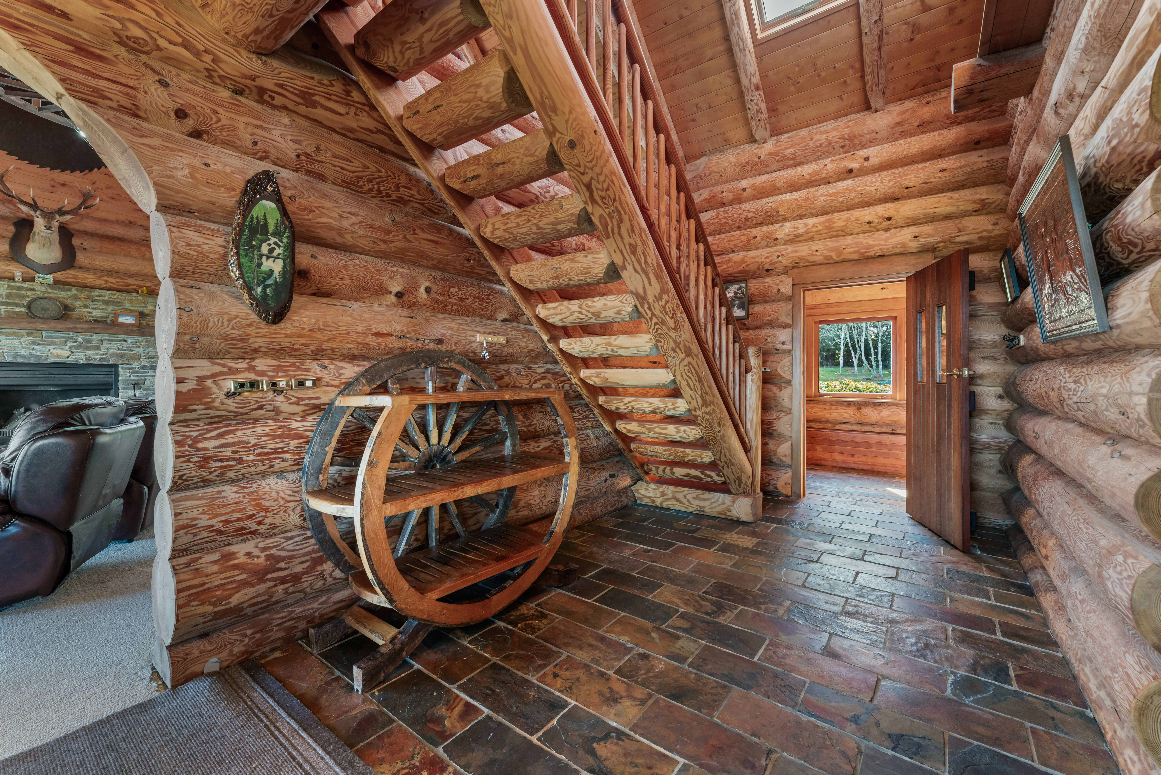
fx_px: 452
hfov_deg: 104.2
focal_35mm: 14
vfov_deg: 81.2
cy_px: 388
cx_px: 580
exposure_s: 1/8
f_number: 8
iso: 1000
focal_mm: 14
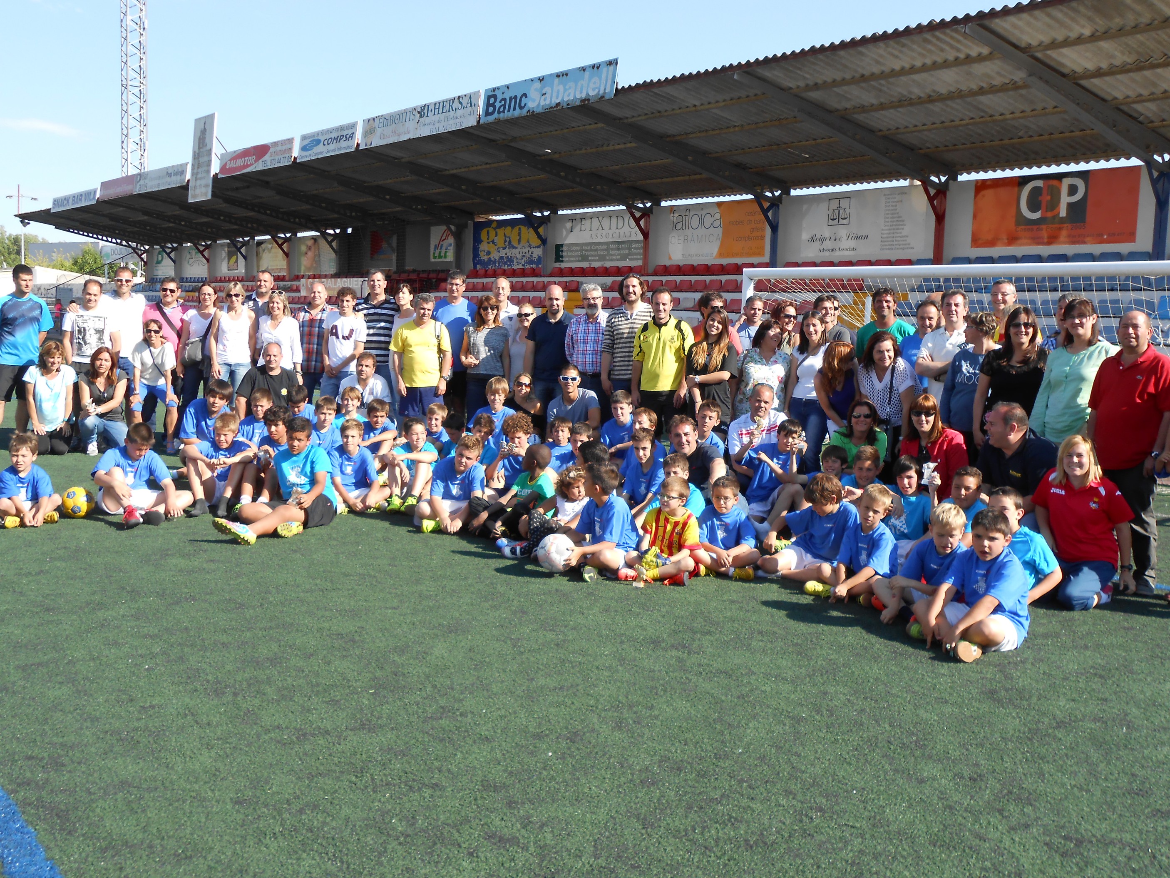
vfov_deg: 41.8
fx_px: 1149
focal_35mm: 34
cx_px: 585
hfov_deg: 54.0
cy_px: 439
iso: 80
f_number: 3.9
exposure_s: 1/320
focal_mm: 6
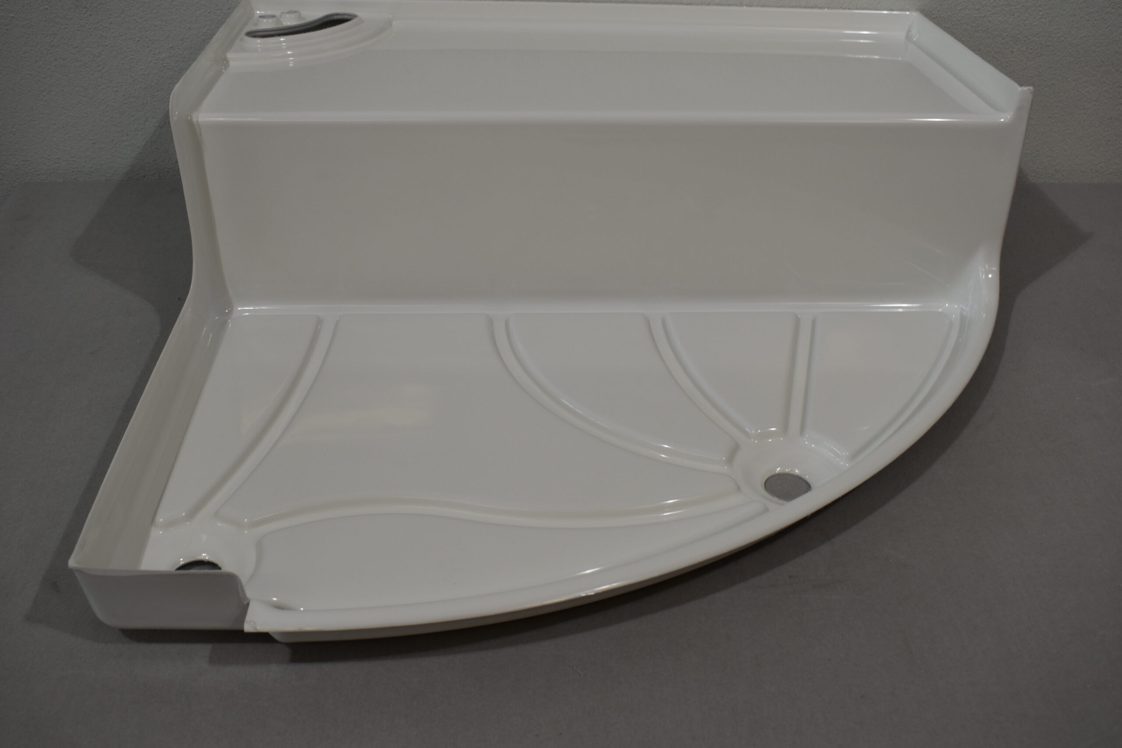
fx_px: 1169
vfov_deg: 35.5
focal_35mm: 38
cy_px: 374
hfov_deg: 51.3
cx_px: 561
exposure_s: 1/125
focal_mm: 25
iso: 200
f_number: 5.6
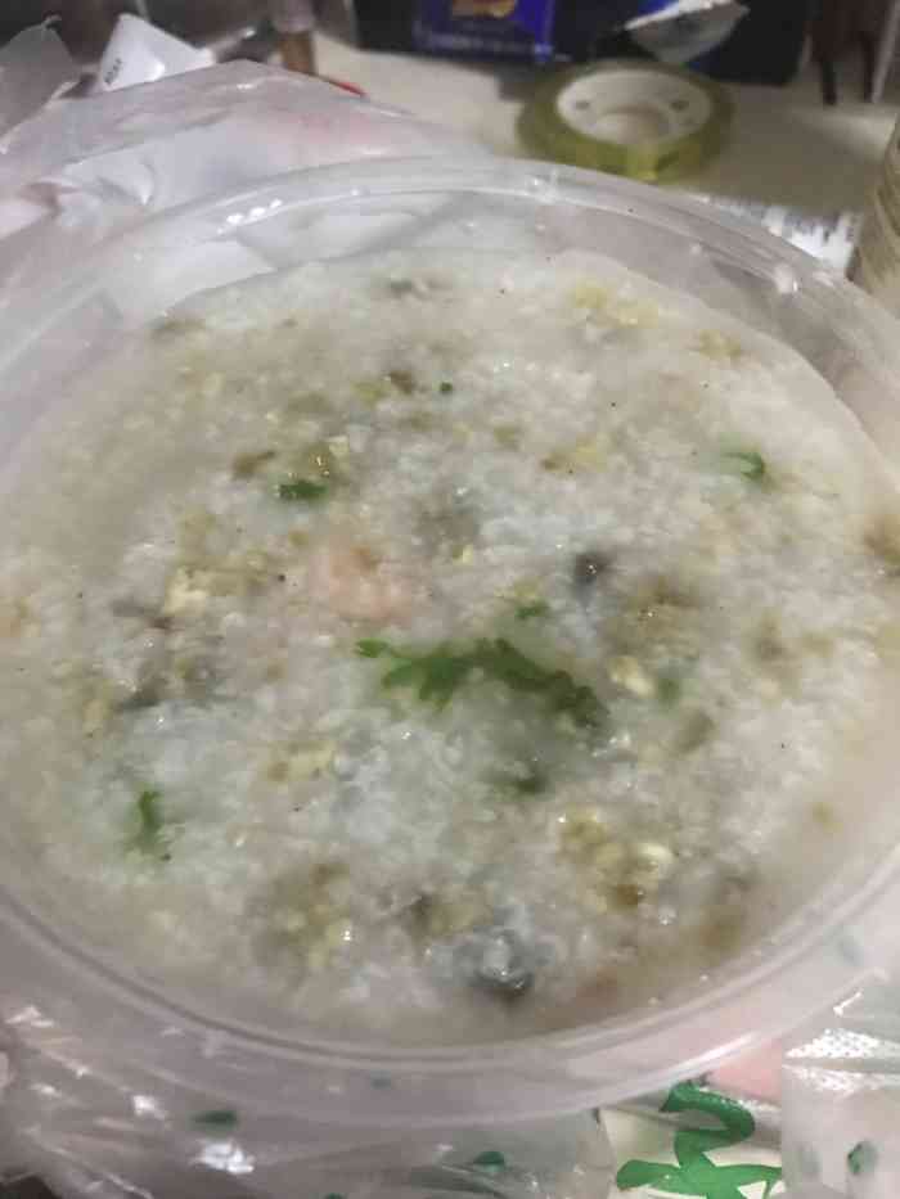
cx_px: 450
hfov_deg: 49.8
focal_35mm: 28
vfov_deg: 63.4
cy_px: 600
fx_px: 970
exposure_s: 1/5
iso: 80
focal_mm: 3.99
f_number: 1.8
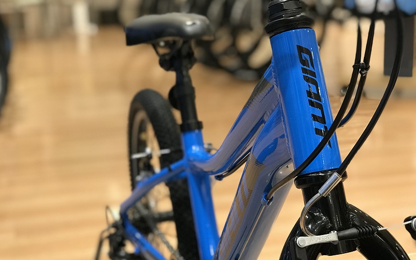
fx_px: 692
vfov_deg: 21.3
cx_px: 206
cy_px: 129
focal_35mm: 61
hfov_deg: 33.5
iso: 250
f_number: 2.8
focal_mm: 6.6
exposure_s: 1/60
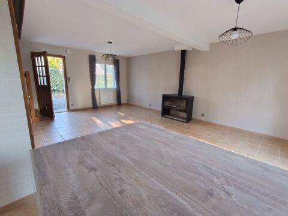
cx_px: 144
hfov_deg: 98.2
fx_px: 125
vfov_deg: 81.7
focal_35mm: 15
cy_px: 108
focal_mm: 1.65
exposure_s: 1/50
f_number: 2.2
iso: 153
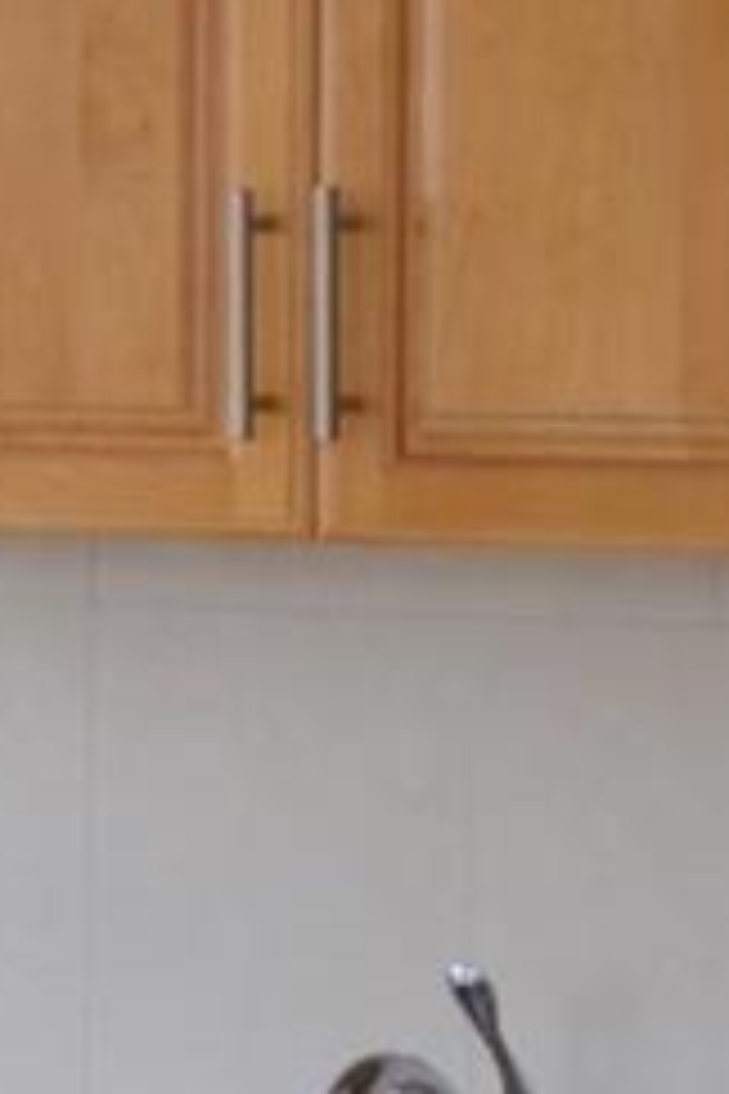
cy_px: 502
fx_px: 6925
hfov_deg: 5.6
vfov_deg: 9.0
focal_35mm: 228
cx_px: -1652
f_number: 5.6
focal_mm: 18
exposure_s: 1/125
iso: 160
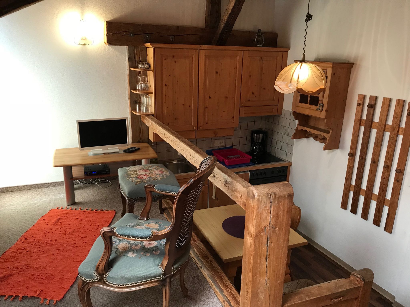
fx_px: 332
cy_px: 154
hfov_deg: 63.4
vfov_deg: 49.7
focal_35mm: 28
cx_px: 205
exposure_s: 1/25
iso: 40
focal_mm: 3.99
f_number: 1.8
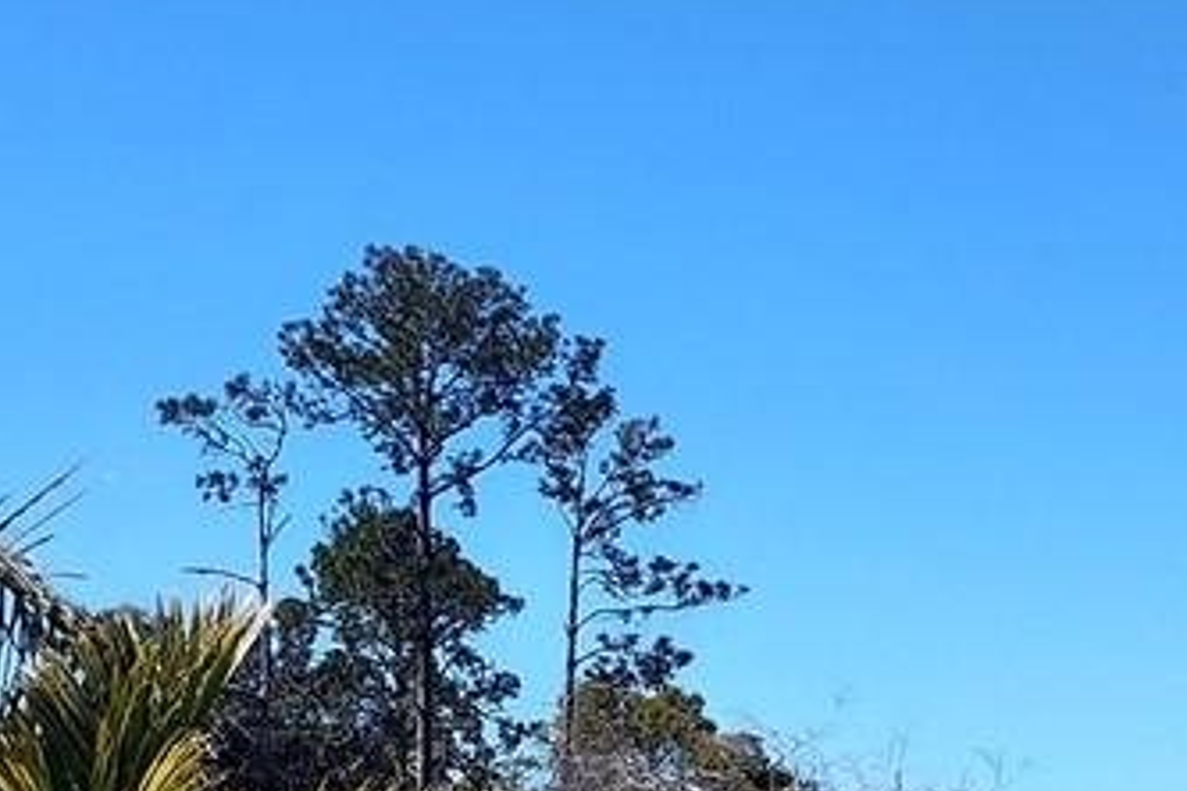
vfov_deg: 11.0
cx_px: 1023
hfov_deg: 17.6
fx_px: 3792
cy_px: 1468
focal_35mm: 115
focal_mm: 5.56
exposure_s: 1/1320
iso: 100
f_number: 1.8
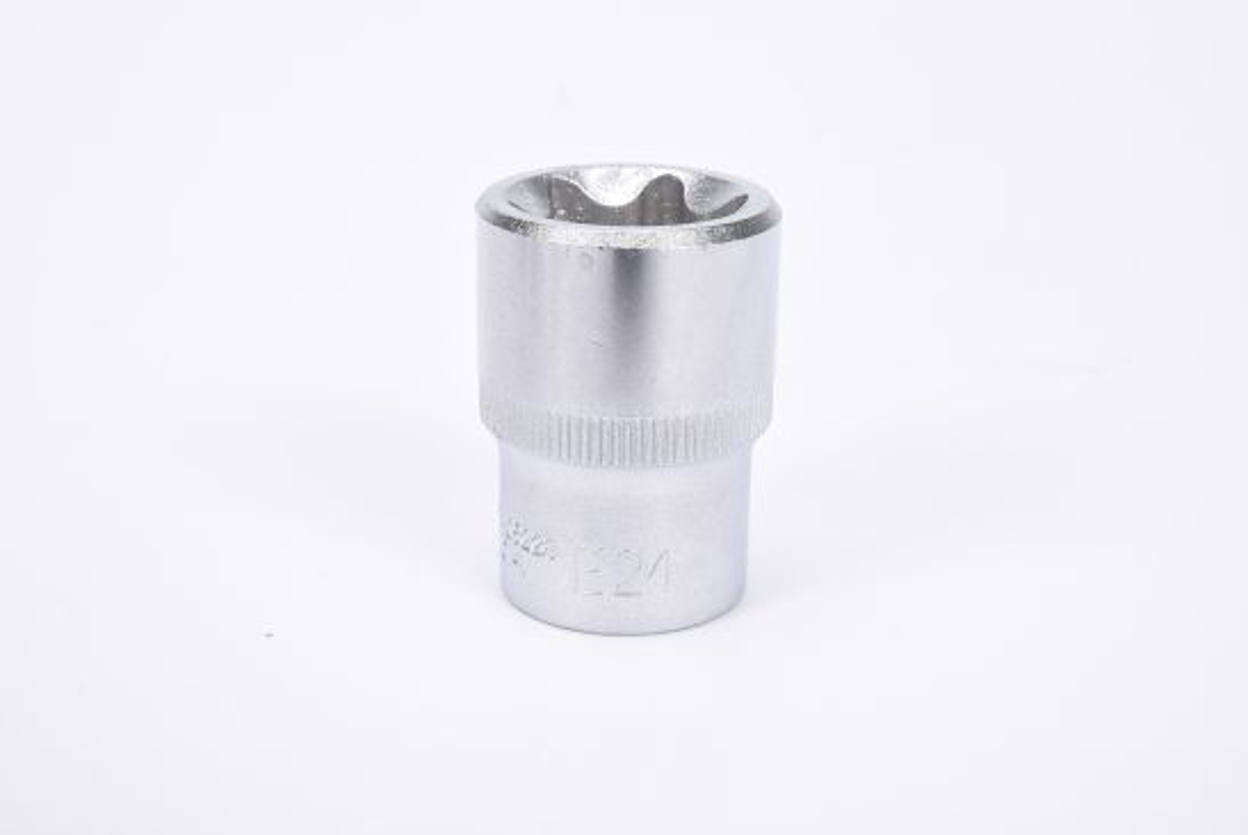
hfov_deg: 27.0
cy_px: 418
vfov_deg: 18.2
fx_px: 2603
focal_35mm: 75
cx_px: 624
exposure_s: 1/125
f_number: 16
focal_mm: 50
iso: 250
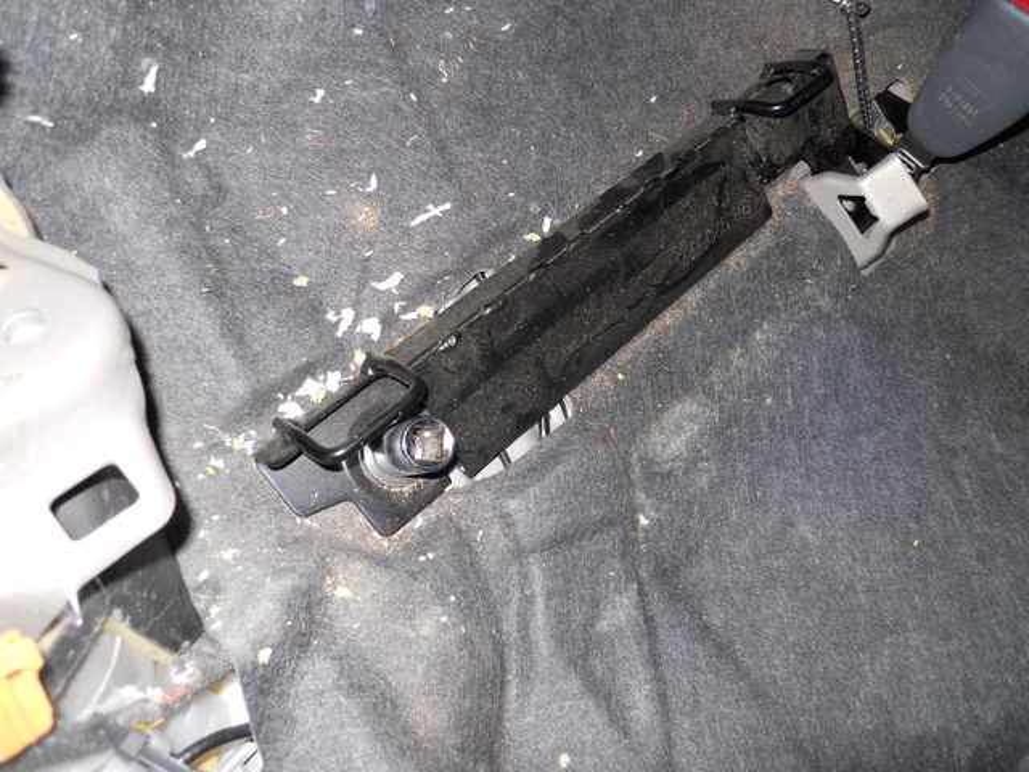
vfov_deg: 49.7
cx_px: 514
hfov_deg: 63.4
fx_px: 832
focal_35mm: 28
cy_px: 386
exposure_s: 1/25
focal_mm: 5
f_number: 2.7
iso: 80
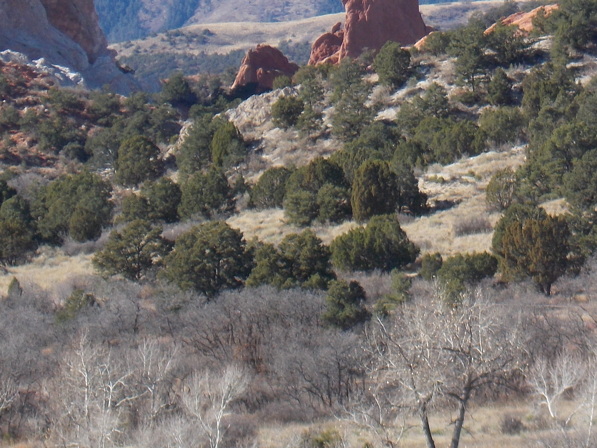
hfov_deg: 7.5
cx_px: 399
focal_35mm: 264
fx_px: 4553
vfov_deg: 5.6
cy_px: -64
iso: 80
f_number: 6
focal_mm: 20.1
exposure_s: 1/160
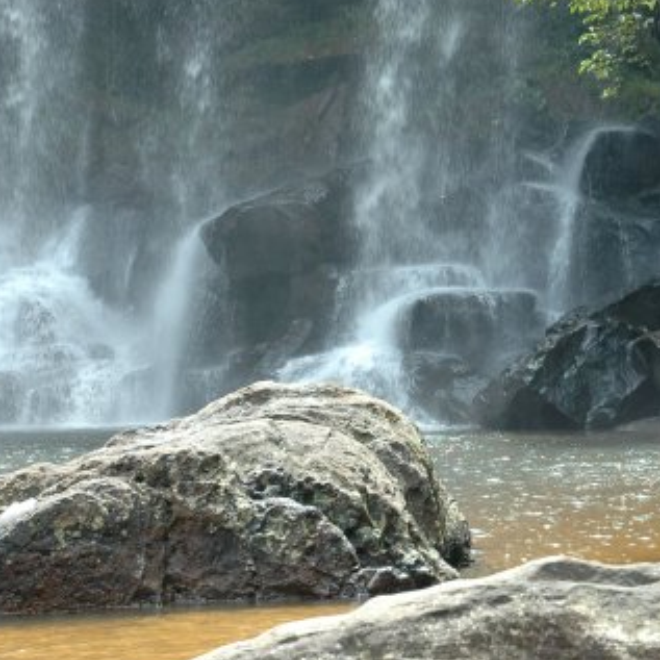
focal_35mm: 110
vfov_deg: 15.8
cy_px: 221
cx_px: 654
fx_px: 2373
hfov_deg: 15.6
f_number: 5.6
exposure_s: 1/125
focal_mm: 38
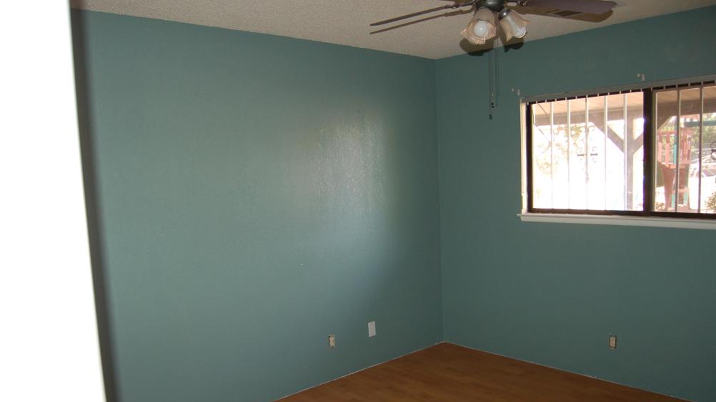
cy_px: 234
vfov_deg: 40.0
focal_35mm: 29
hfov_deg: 66.1
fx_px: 550
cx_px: 354
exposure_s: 1/60
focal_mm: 18
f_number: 3.5
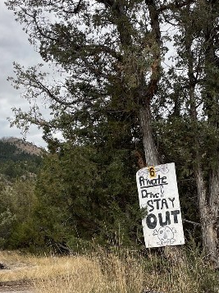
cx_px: 95
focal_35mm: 56
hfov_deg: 26.0
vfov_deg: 33.5
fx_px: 473
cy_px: 229
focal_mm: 4.2
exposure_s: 1/443
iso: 32
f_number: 1.6
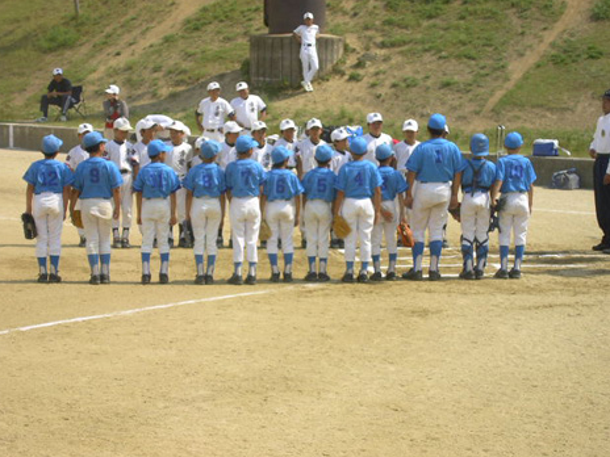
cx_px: 300
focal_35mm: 118
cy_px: 234
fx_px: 2079
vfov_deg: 12.6
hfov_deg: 16.7
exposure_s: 1/250
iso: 50
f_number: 5
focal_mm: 17.4
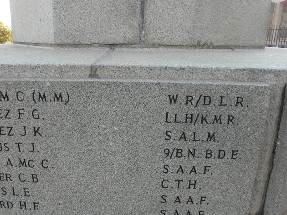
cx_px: 120
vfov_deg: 42.7
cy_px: 134
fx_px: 274
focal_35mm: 33
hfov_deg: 55.1
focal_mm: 4.6
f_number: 2.8
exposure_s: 1/50
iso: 64
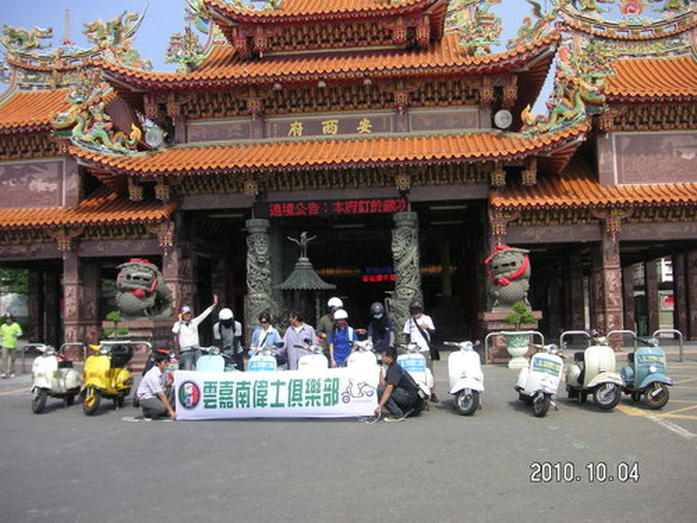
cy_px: 262
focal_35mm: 37
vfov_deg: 38.7
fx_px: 745
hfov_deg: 50.1
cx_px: 348
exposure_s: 1/1000
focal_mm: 6.1
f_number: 2.8
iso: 50
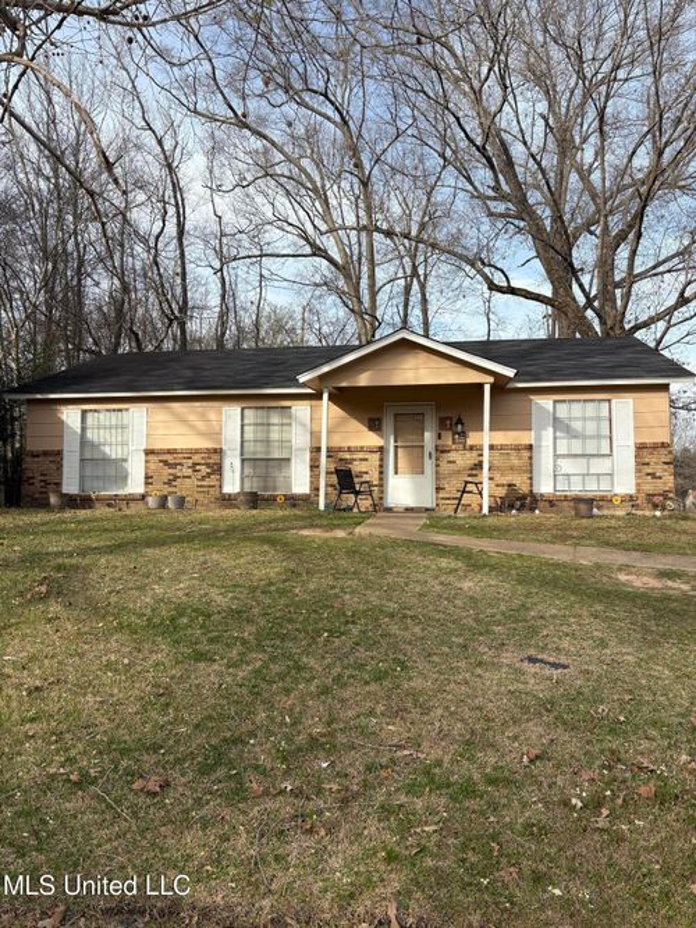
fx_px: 697
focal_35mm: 26
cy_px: 464
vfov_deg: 67.3
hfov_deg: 53.0
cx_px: 348
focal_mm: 5.96
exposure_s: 1/1626
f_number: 1.6
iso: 50
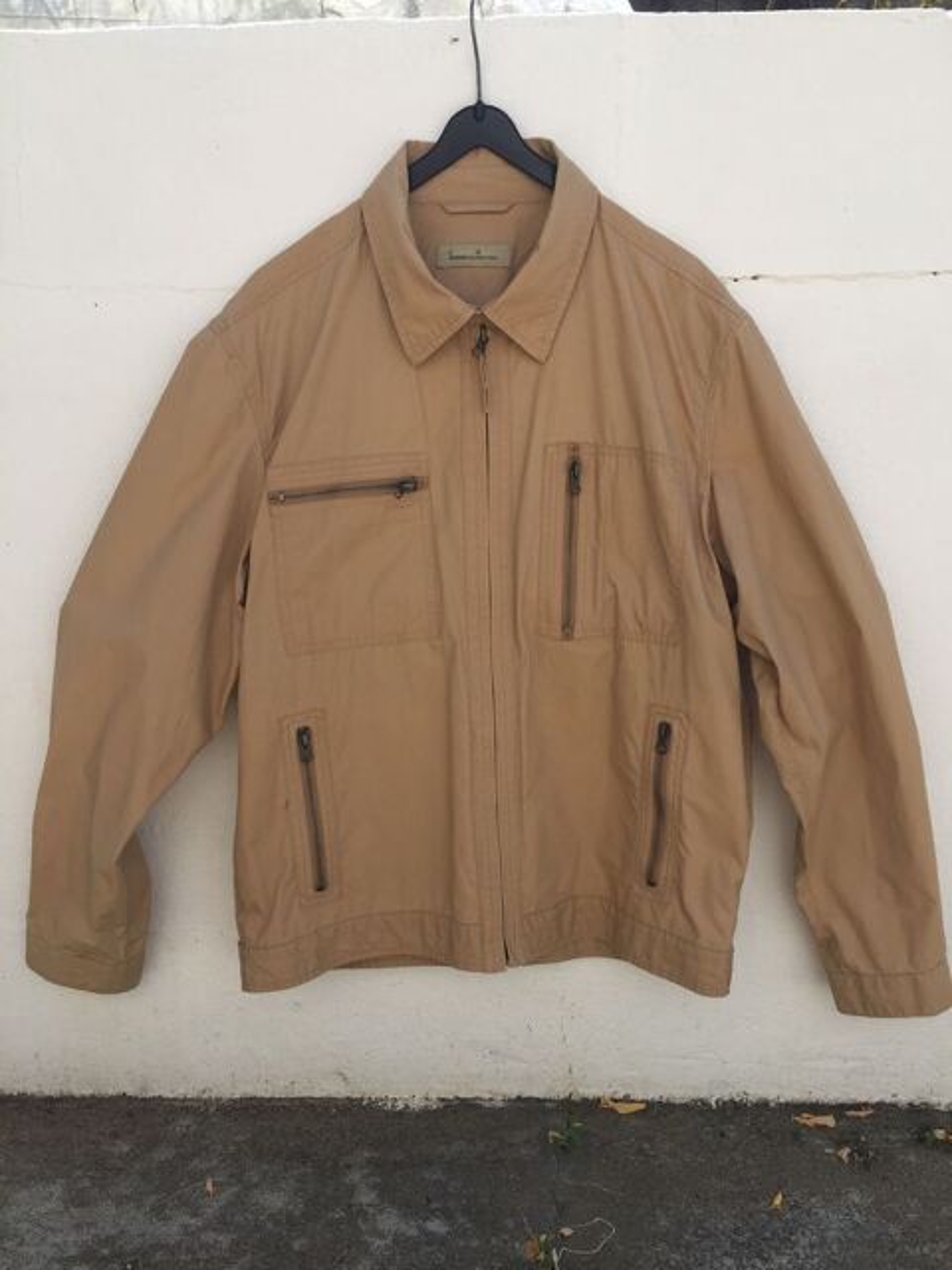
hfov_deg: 48.2
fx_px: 1063
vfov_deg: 61.7
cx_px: 476
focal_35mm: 29
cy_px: 635
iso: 32
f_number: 2.2
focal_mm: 4.15
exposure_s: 1/1883
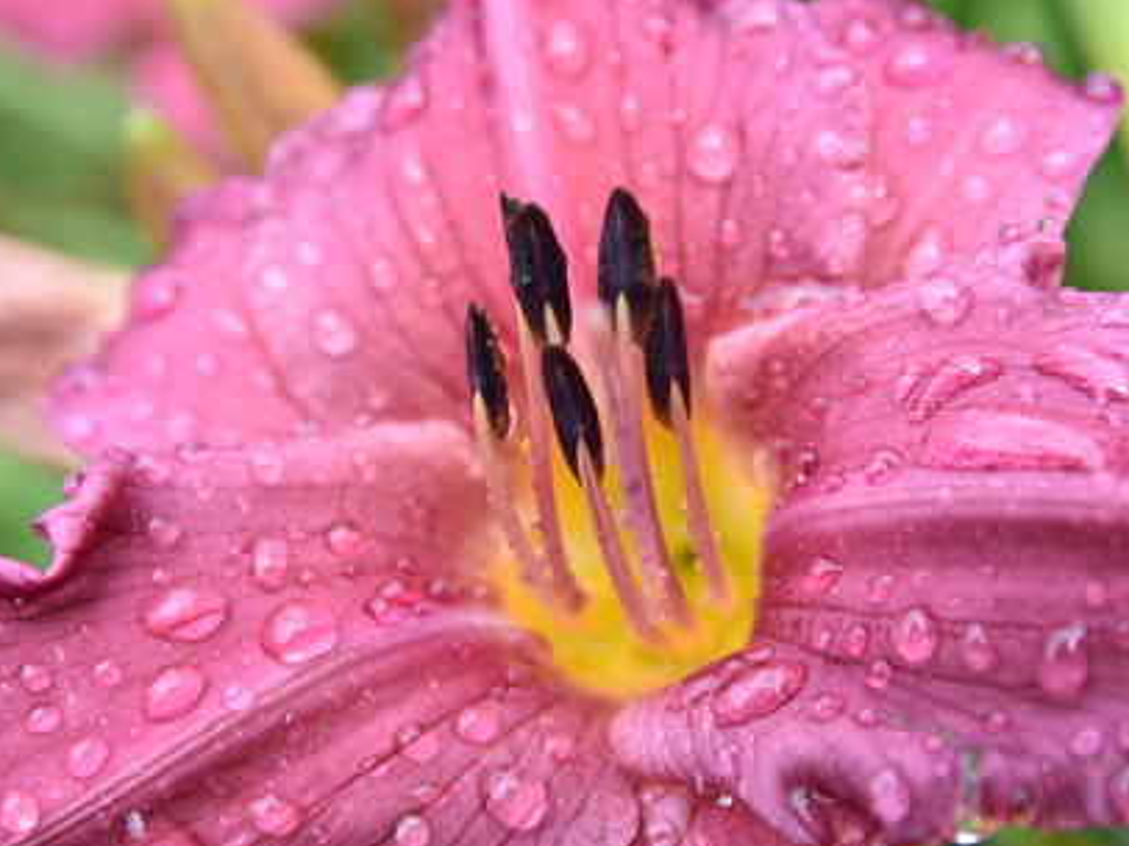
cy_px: 424
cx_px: 570
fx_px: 2771
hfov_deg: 23.0
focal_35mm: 85
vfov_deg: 17.3
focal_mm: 52
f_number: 8
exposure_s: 1/100
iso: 200
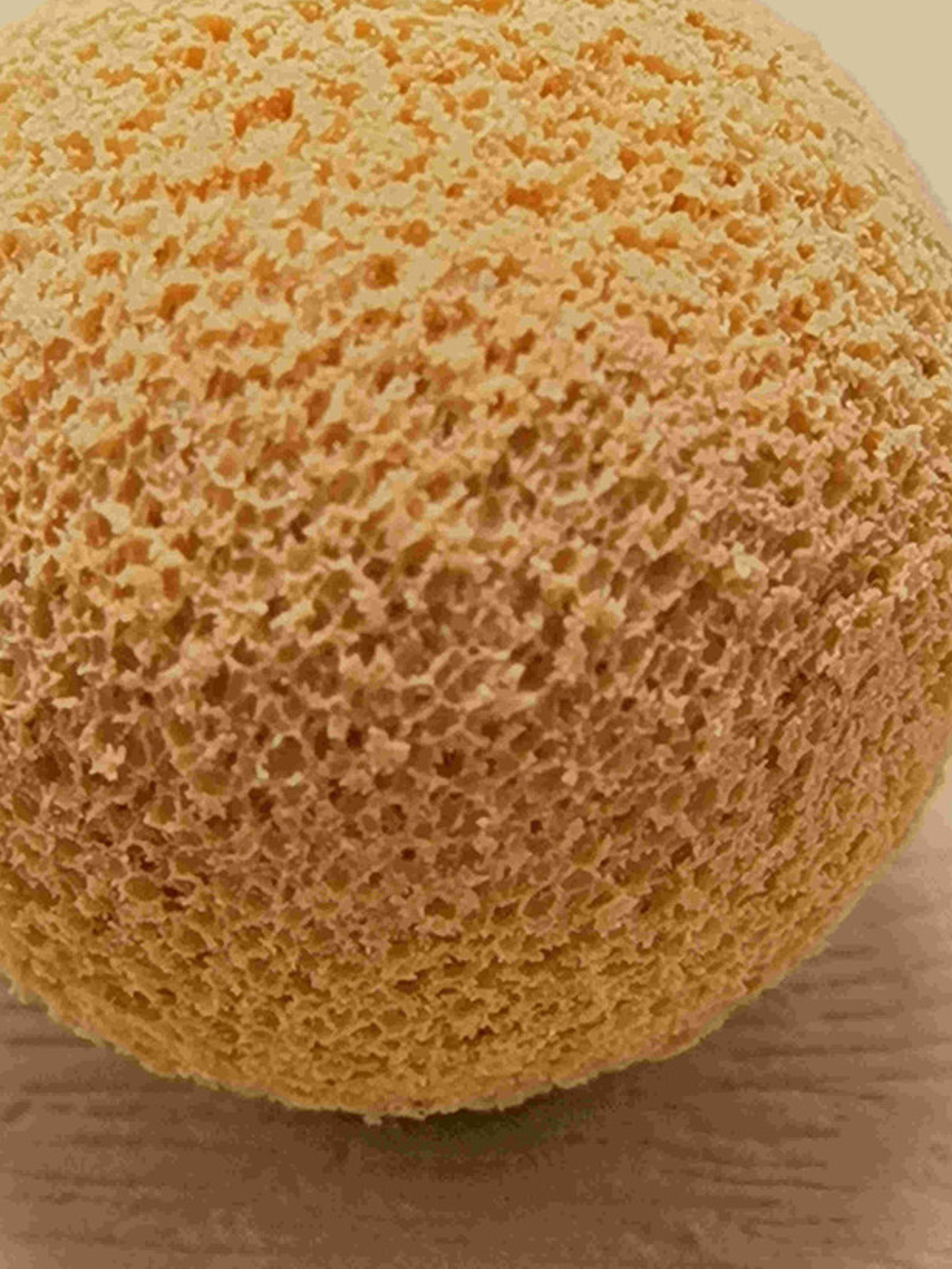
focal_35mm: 139
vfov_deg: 14.2
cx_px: 393
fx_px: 5096
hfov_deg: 10.7
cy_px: 522
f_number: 1.9
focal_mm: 6.67
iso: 50
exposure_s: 1/774
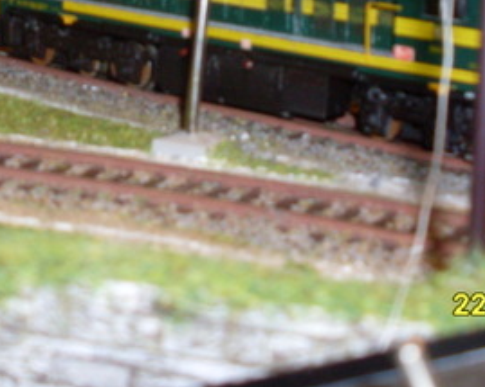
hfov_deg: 16.8
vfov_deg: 13.2
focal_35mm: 114
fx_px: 1636
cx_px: 106
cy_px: -43
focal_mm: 8.1
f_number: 3.1
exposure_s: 1/45
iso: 100
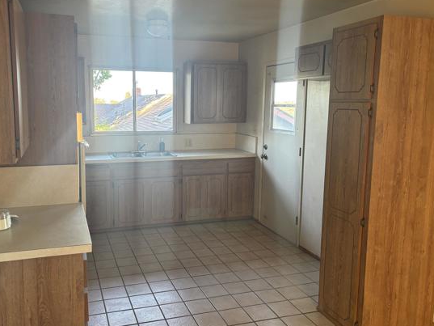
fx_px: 389
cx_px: 177
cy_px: 150
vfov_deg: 45.4
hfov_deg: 57.9
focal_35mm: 31
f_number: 1.6
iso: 125
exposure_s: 1/74
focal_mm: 5.96
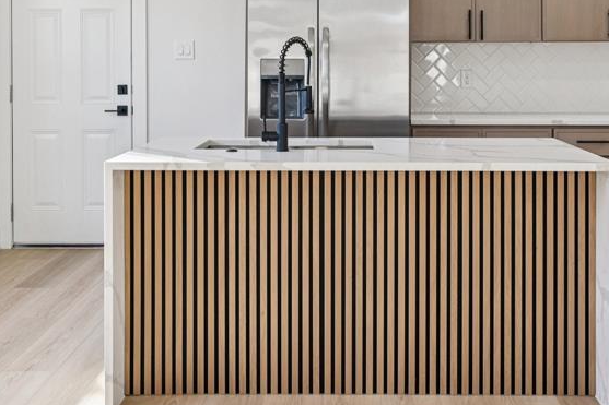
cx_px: 329
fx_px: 793
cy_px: 54
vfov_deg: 27.8
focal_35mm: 47
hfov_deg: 42.0
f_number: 8
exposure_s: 1/40
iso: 400
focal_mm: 25.5
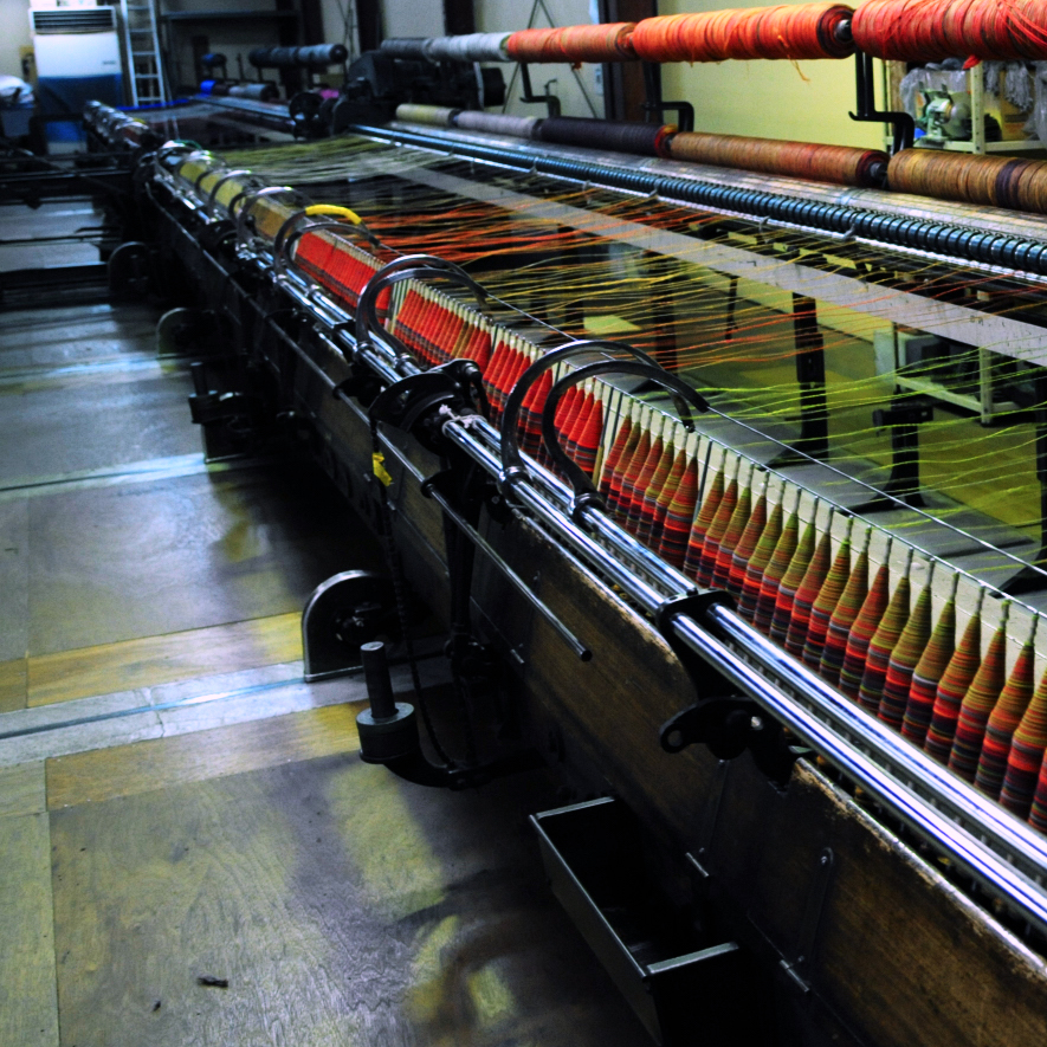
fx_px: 1677
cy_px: 455
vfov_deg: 34.6
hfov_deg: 32.3
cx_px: 1013
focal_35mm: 49
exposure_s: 1/125
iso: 3200
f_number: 4
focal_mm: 24
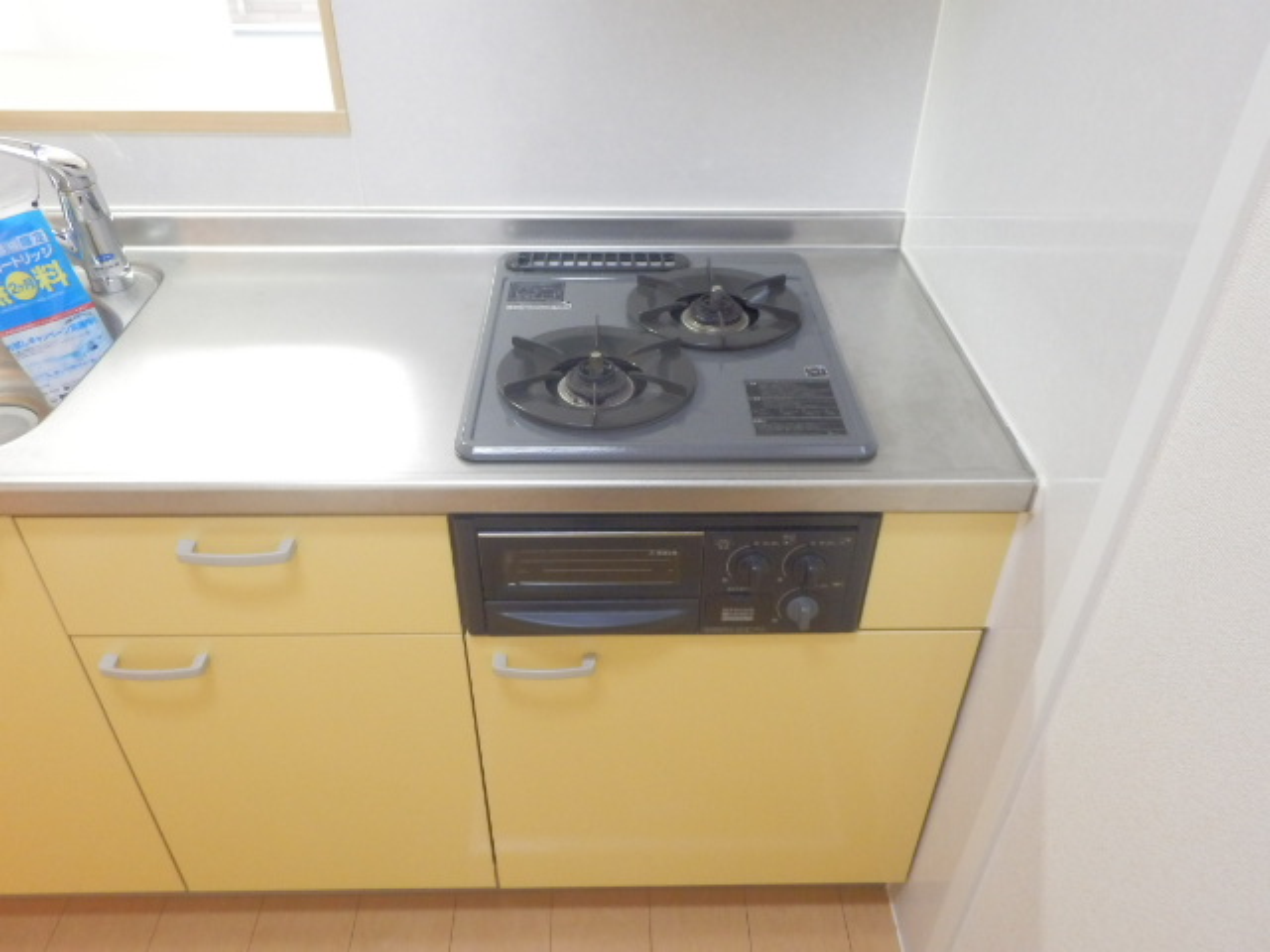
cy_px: 476
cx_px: 635
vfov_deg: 46.8
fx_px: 1101
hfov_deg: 60.0
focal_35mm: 30
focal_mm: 5.3
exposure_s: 1/25
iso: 800
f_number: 3.5
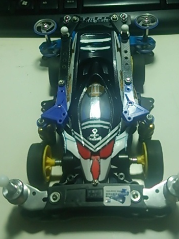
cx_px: 100
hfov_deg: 35.1
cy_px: 92
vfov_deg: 45.5
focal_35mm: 41
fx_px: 283
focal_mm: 4.06
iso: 125
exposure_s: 1/100
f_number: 1.94
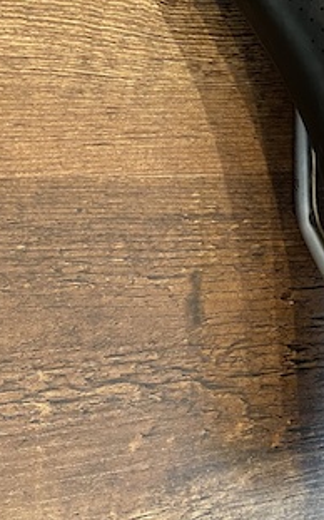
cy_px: 159
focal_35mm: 71
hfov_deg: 18.1
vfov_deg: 28.7
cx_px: 282
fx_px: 1004
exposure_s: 1/40
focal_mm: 4.25
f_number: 1.8
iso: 400
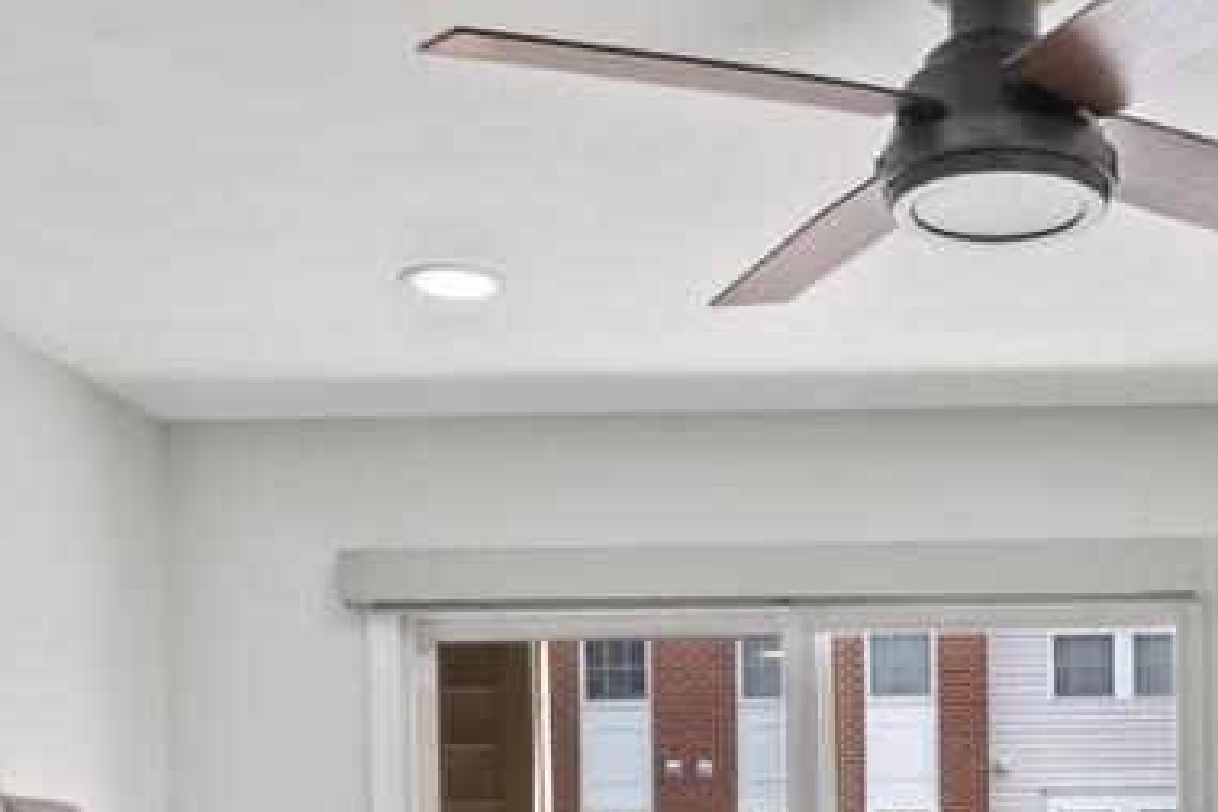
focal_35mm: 61
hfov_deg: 31.8
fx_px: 2064
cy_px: 976
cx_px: 1021
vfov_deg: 20.8
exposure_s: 1/20
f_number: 9
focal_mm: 16
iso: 800
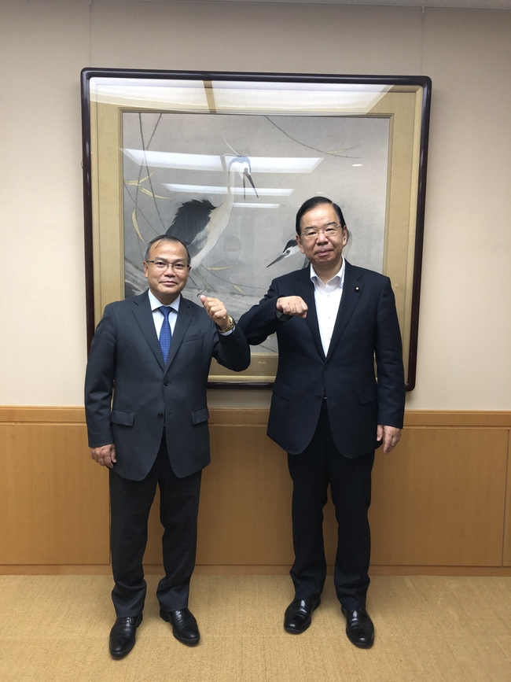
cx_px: 256
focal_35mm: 28
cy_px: 341
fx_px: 551
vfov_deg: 63.5
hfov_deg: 49.7
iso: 80
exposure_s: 1/100
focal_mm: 4
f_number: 1.8
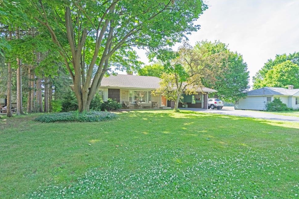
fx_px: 174
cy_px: 103
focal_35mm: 21
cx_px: 148
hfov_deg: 81.2
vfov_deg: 59.5
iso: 400
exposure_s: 1/500
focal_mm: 20
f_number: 4.5
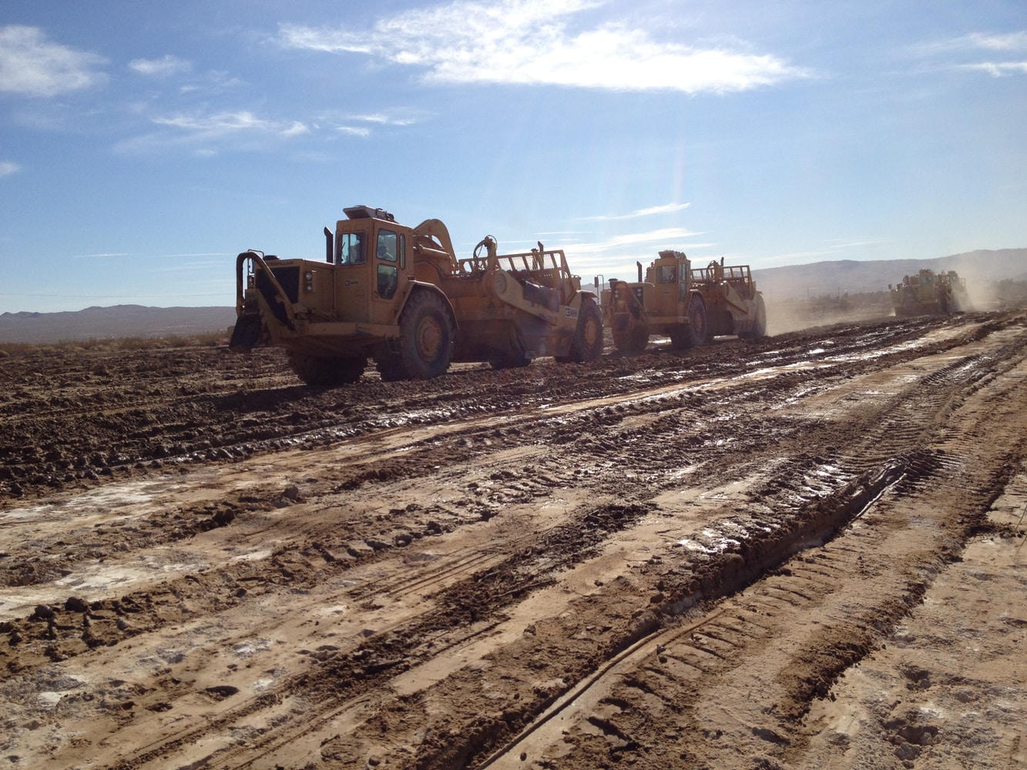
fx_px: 1038
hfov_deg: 52.6
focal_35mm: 35
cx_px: 514
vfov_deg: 40.7
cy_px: 385
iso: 64
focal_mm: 4.28
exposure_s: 1/2762
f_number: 2.4
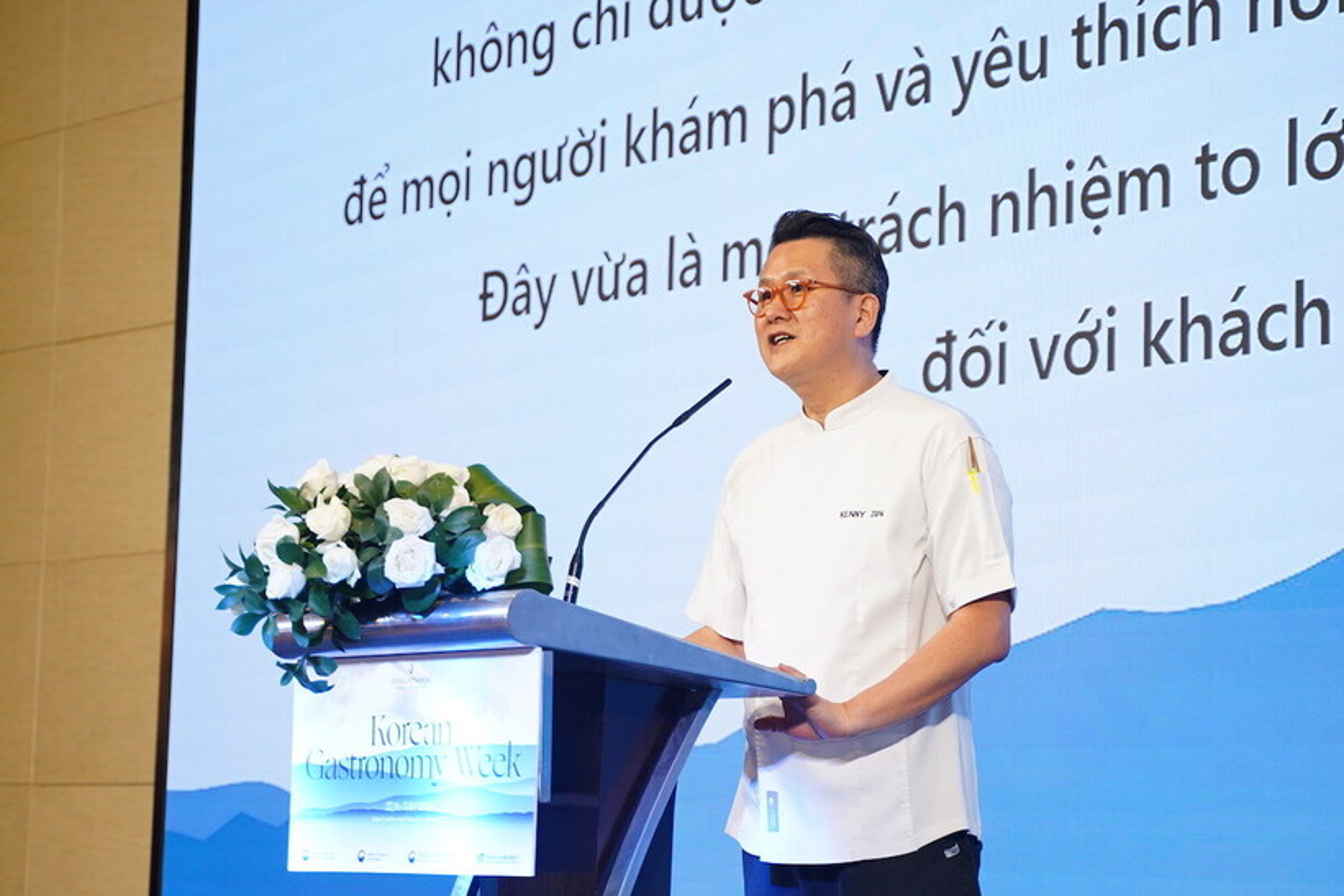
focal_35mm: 84
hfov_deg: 24.2
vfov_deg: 16.3
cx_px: 672
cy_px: 448
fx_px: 3136
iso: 800
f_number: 2.8
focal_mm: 56
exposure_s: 1/200
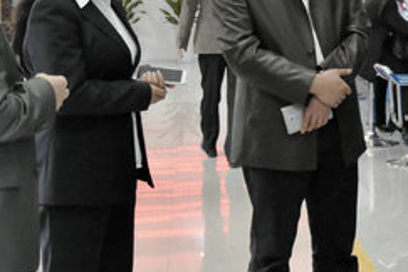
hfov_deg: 22.5
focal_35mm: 89
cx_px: 332
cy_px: 64
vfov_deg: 15.3
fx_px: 1009
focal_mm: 24
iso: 3200
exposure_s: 1/250
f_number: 2.8
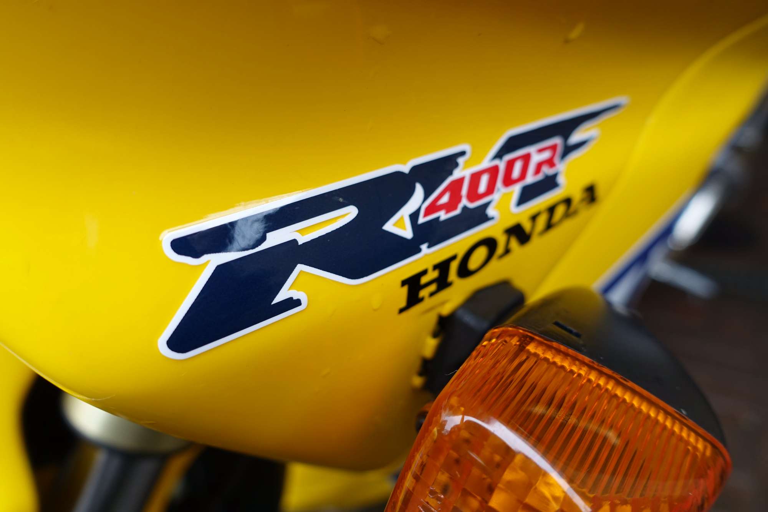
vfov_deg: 53.1
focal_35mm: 24
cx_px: 384
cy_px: 256
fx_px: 512
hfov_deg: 73.7
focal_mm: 8.8
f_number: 2.8
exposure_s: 1/30
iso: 125
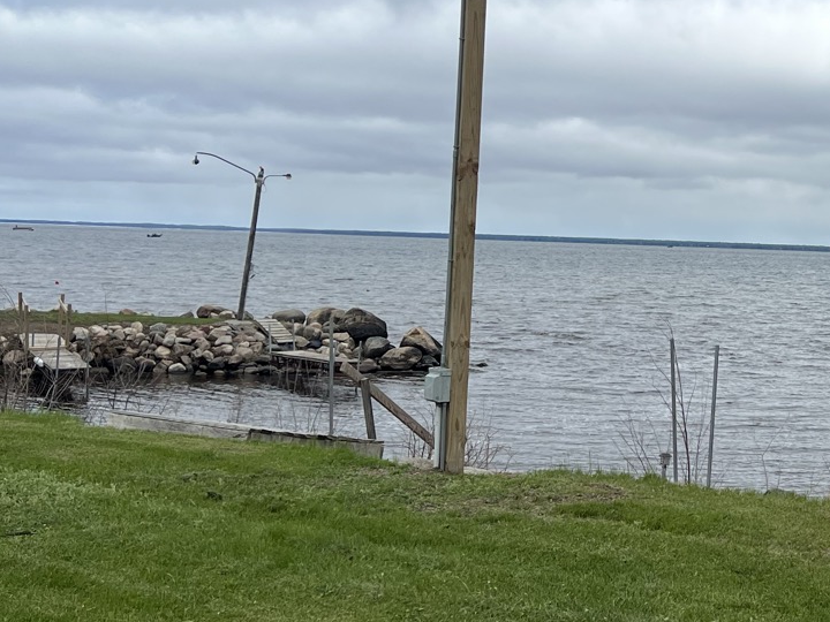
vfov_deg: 22.5
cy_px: 220
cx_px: 833
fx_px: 1559
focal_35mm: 65
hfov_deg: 28.0
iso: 50
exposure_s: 1/5882
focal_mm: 5.7
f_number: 1.5
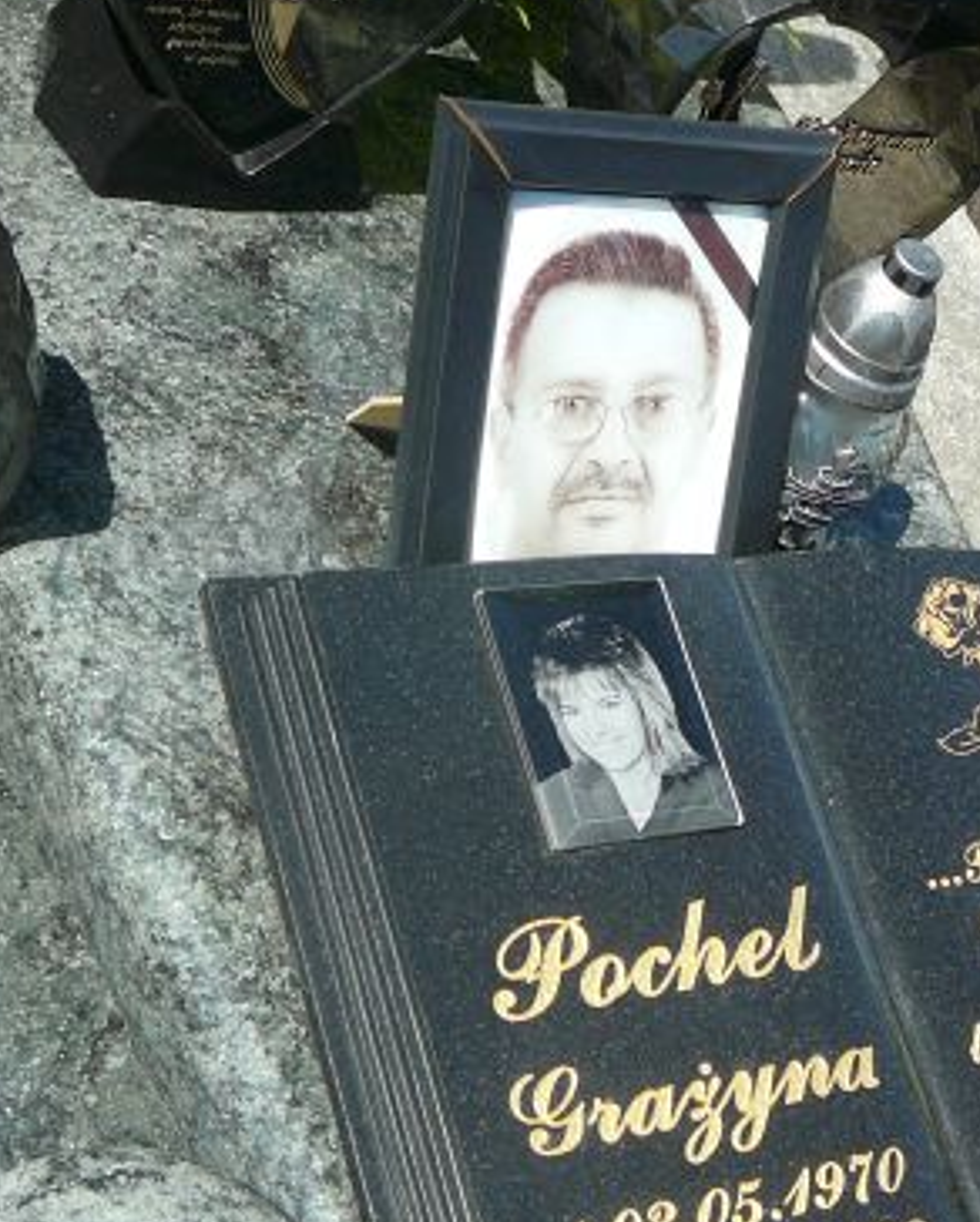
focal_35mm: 60
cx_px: 628
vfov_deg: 31.3
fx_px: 2172
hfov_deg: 25.3
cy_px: 755
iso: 80
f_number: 2.8
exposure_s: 1/1000
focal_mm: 5.2
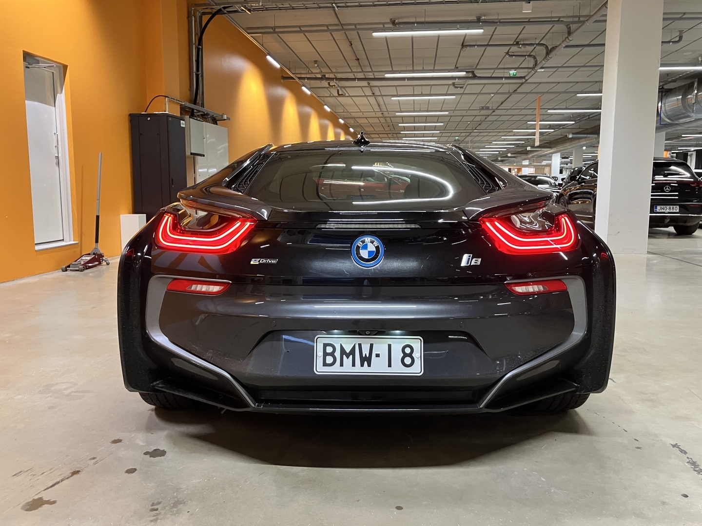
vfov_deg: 49.7
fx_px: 568
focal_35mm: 28
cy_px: 263
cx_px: 351
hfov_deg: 63.4
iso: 160
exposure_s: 1/58
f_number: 1.8
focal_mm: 3.99
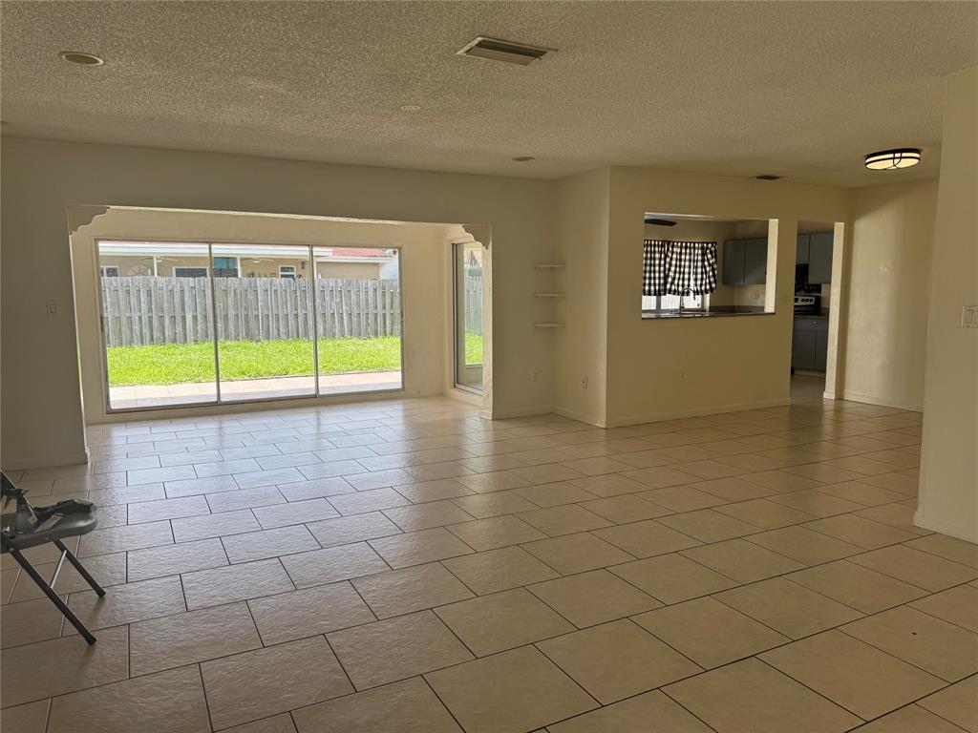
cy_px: 366
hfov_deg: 71.6
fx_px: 678
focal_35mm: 24
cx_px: 489
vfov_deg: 56.8
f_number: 1.78
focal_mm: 6.76
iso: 80
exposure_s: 1/588
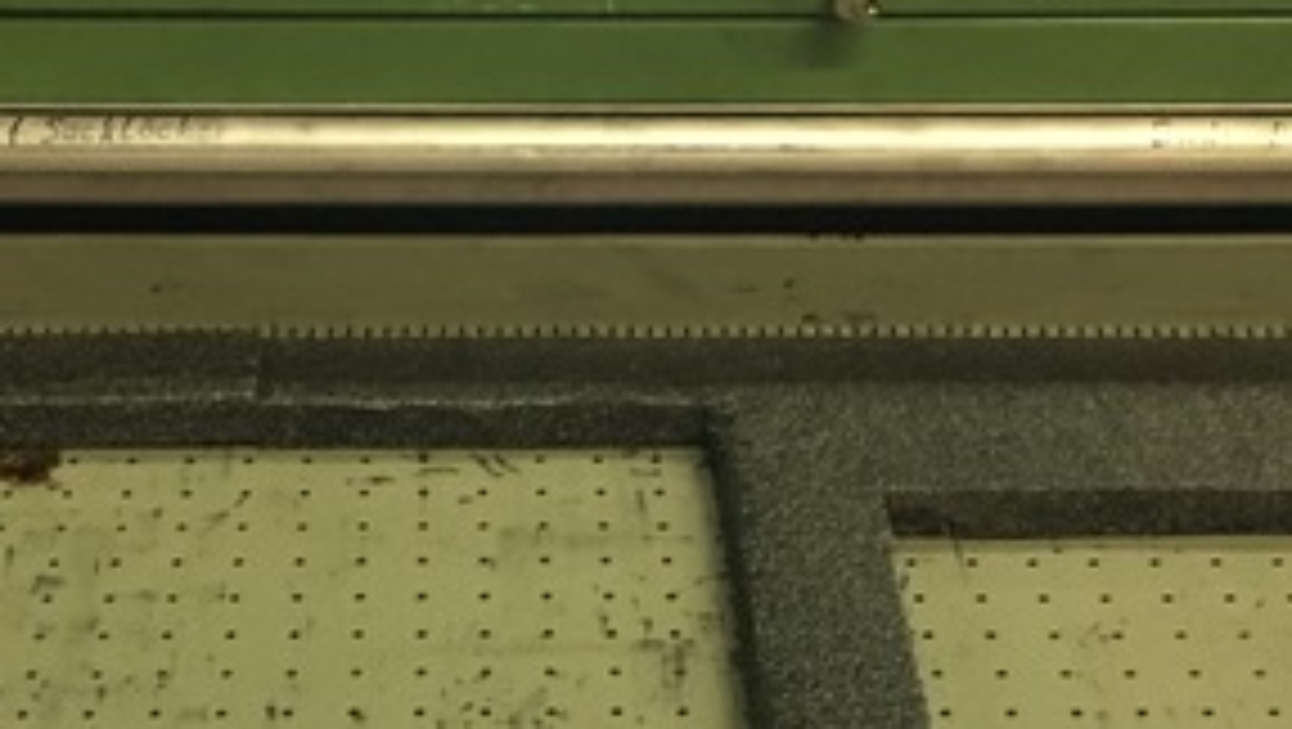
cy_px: 745
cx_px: 518
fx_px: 2640
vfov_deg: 15.4
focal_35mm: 77
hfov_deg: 27.4
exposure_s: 1/20
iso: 200
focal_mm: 4.15
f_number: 2.2
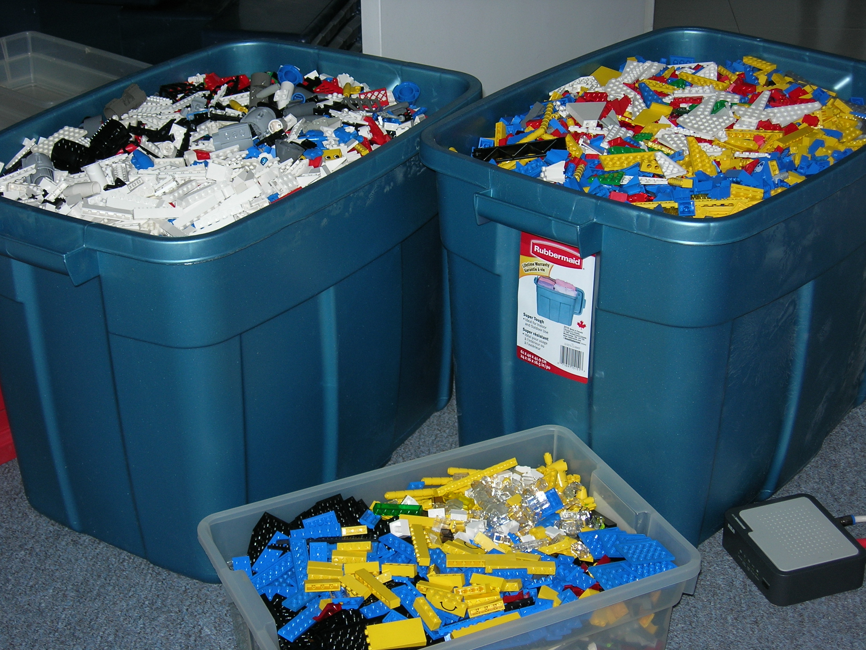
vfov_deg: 24.0
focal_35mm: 61
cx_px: 433
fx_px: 1526
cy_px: 325
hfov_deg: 31.7
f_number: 3.5
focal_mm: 12.7
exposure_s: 1/60.1
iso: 64
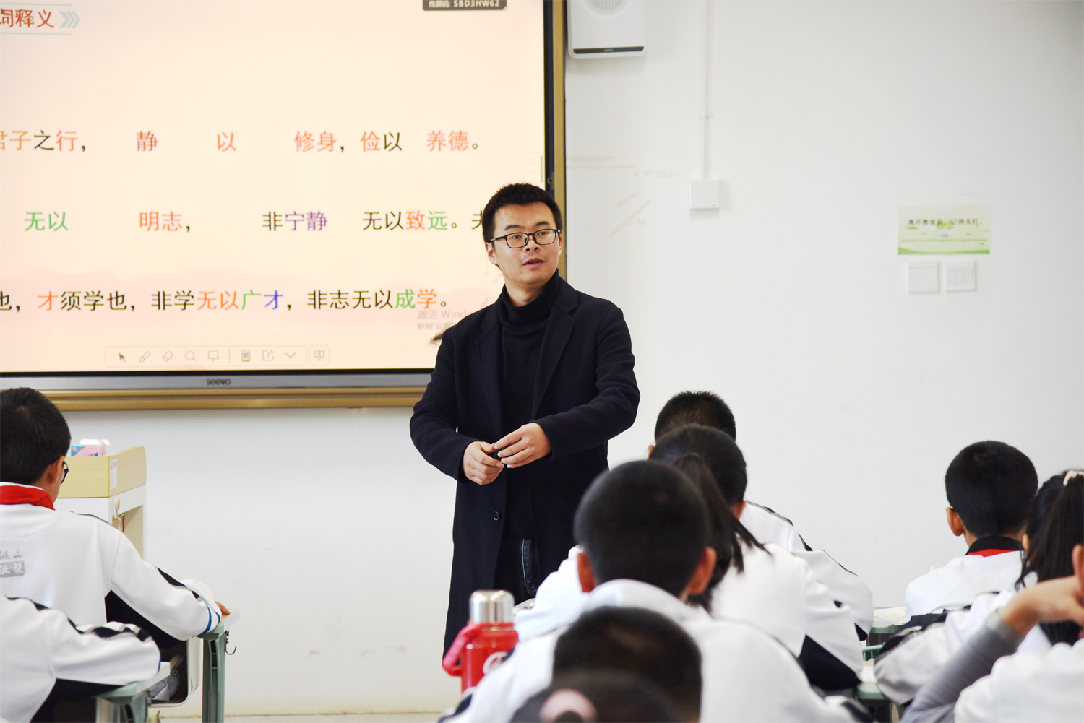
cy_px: 362
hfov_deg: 18.3
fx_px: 3373
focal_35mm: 112
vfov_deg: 12.2
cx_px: 542
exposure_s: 1/320
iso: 1250
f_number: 4
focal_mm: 112
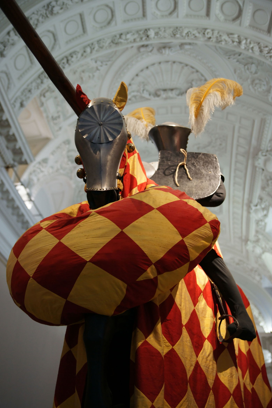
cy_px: 204
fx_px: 408
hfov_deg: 36.9
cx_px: 137
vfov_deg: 53.1
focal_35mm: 36
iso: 800
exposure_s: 1/40
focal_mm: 35
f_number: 2.8
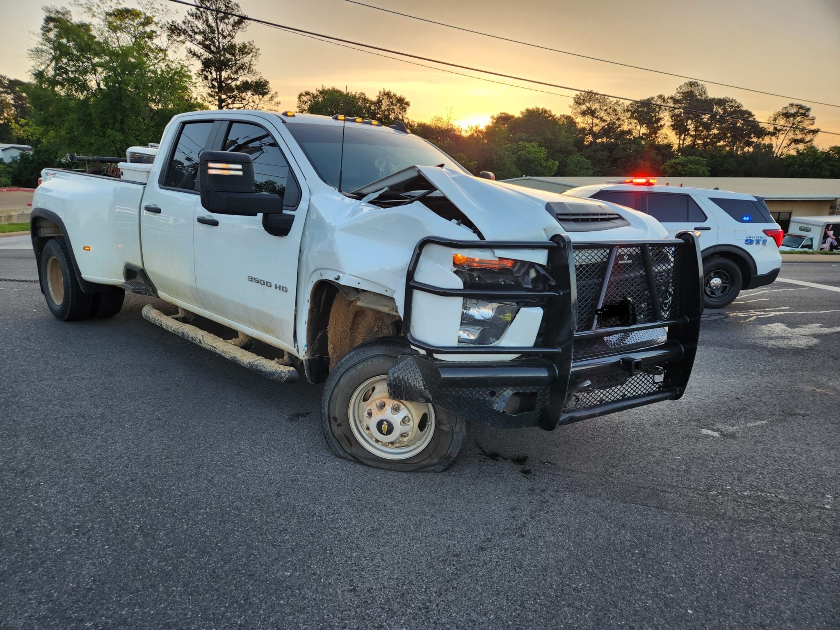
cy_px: 315
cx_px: 420
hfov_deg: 73.9
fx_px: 558
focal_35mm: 23
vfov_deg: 58.9
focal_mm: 5.4
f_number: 1.8
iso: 25
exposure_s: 1/180
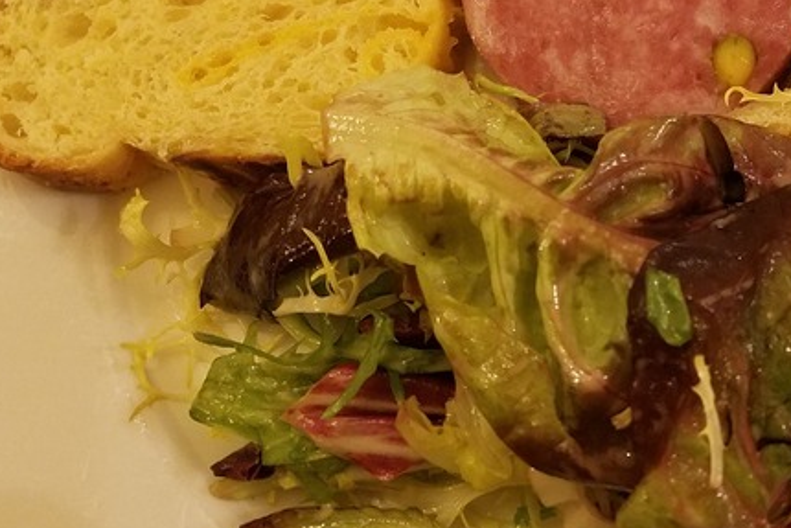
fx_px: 1077
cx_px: 616
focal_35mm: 49
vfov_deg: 27.5
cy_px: 240
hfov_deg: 39.0
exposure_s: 1/10
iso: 200
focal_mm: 4.2
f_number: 1.7
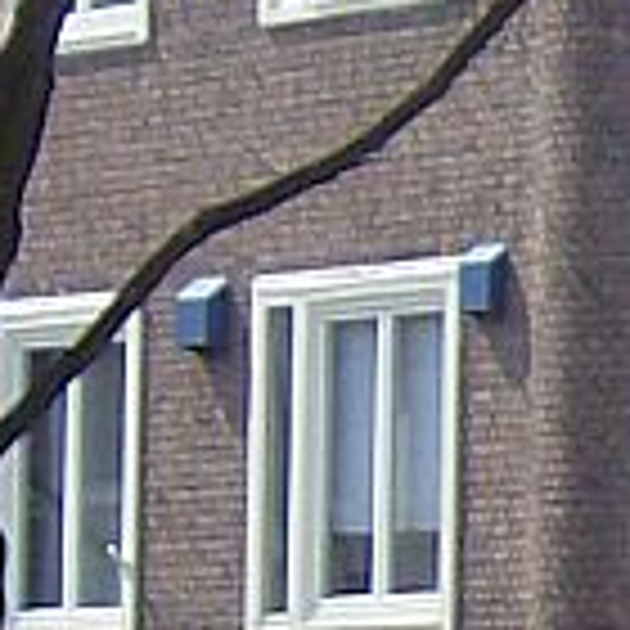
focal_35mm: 547
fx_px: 11263
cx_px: 994
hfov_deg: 3.2
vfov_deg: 3.2
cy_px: 799
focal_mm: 14.1
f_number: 4.2
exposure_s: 1/470
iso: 100
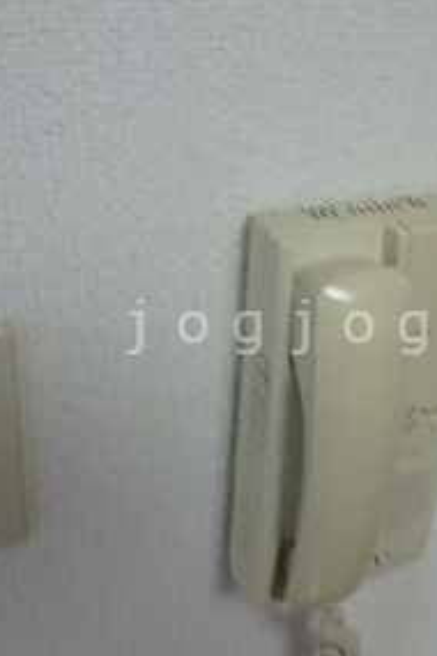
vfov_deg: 40.3
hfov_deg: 27.4
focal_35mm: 49
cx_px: 283
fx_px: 892
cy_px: 327
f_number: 3.5
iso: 400
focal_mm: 3.7
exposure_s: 1/30
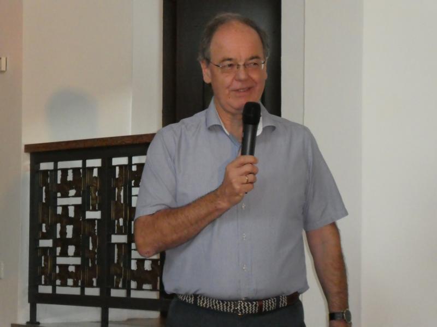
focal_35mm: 135
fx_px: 1704
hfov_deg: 14.6
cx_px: 218
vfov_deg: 11.0
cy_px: 164
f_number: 5.3
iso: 1600
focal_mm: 24.2
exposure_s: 1/60
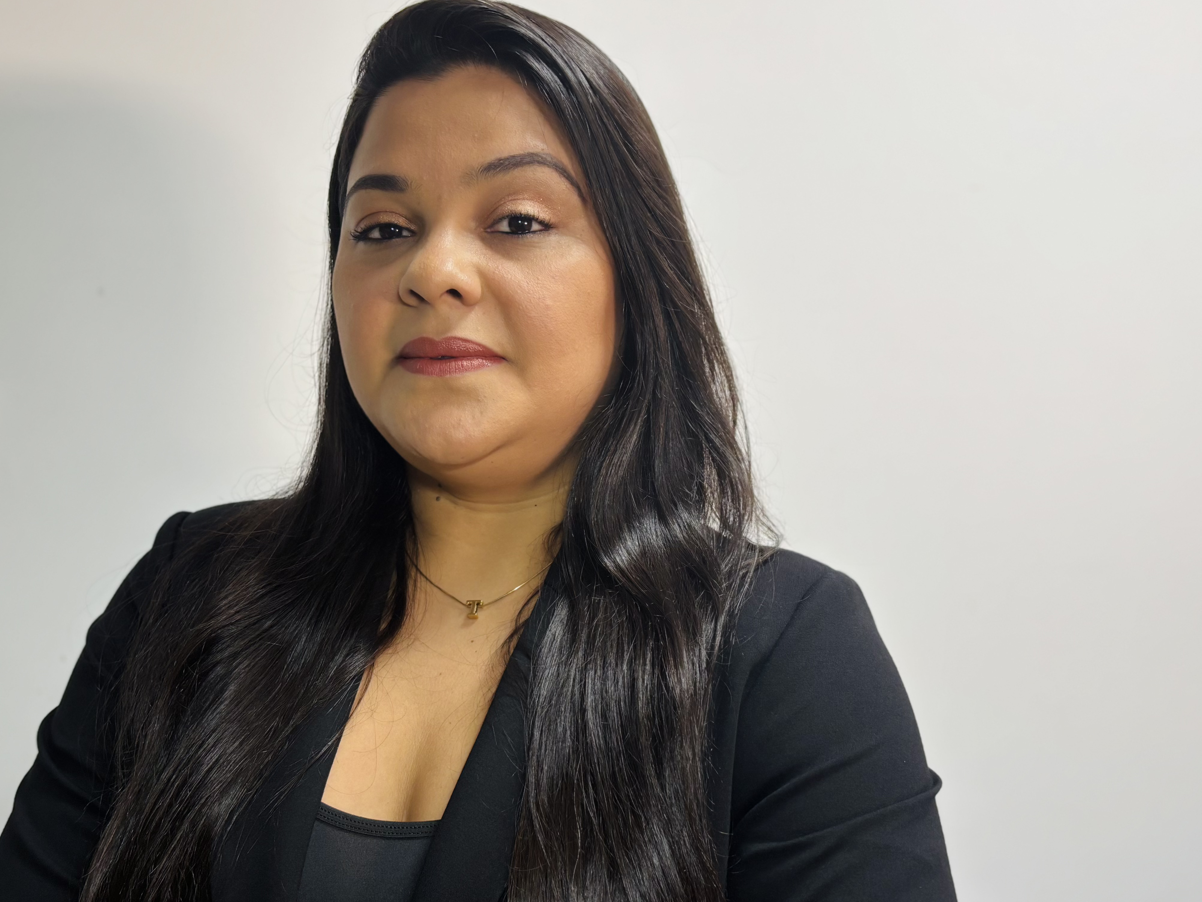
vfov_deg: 38.4
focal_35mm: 37
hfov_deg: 50.1
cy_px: 562
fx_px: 1285
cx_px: 549
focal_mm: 5.96
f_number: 1.6
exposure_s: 1/60
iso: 100
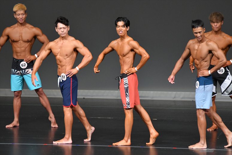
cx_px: 116
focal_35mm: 315
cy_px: 78
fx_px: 2029
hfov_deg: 6.5
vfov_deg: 4.4
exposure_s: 1/400
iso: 4000
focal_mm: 210
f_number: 5.6
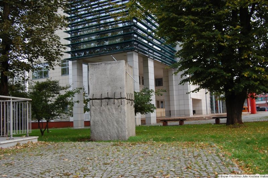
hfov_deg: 53.2
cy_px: 89
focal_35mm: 36
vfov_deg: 36.8
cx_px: 134
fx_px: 268
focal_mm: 24
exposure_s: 1/125
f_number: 5.6
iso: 360
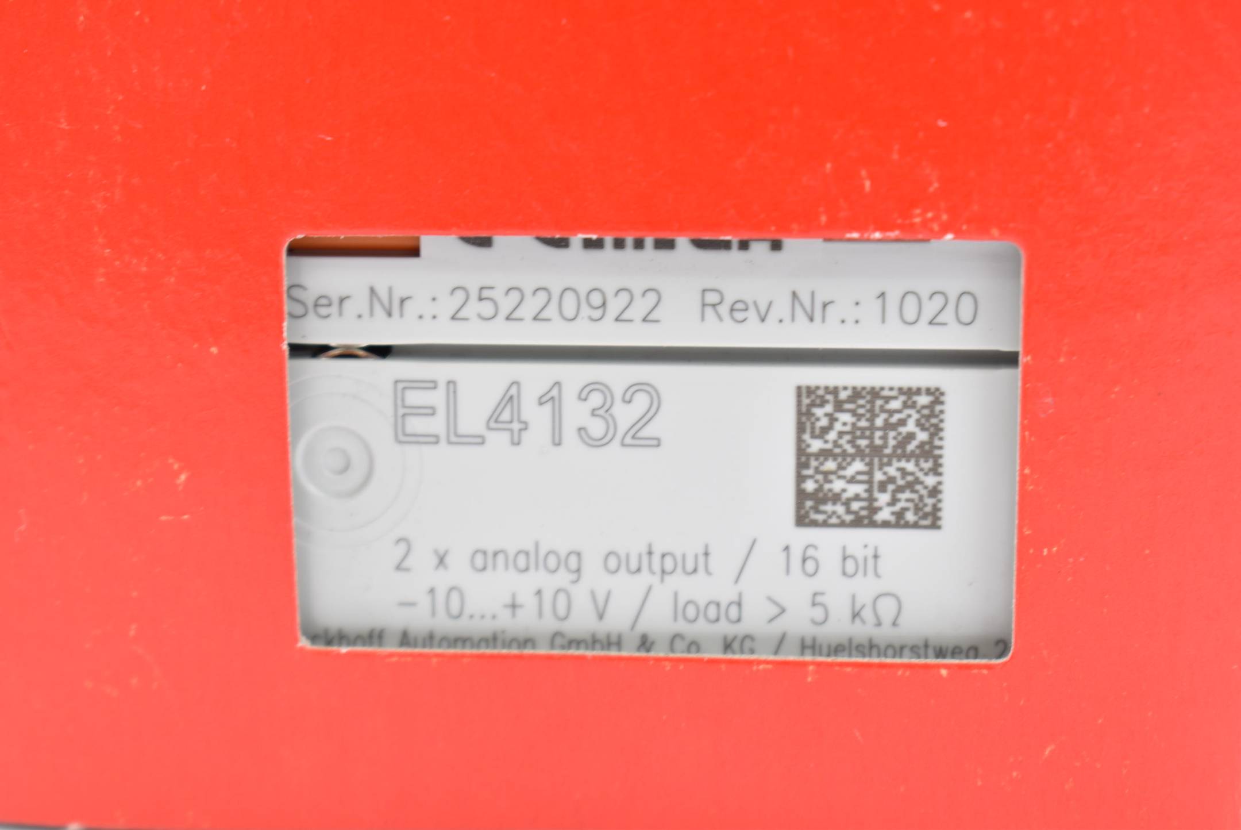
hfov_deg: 24.6
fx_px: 2846
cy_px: 415
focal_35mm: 82
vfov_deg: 16.6
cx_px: 620
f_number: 5.6
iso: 100
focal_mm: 55
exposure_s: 1/15
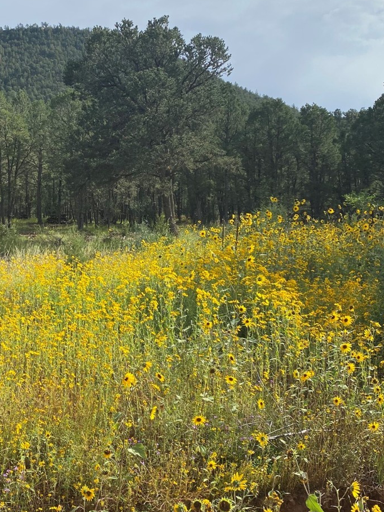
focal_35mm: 44
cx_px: 105
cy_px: 218
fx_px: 651
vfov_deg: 42.8
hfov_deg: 32.4
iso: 32
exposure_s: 1/3731
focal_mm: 4.25
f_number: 1.8
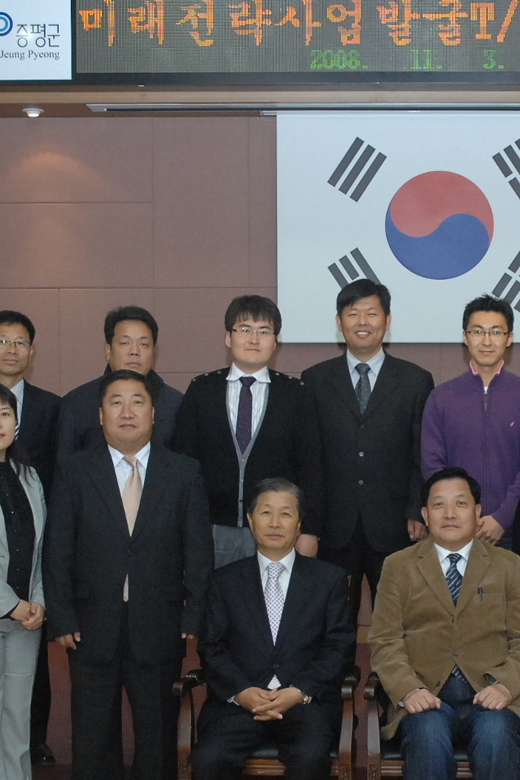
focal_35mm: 73
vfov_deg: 27.6
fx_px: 1582
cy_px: 471
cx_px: 428
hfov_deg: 18.5
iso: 800
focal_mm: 24
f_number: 6.7
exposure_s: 1/60
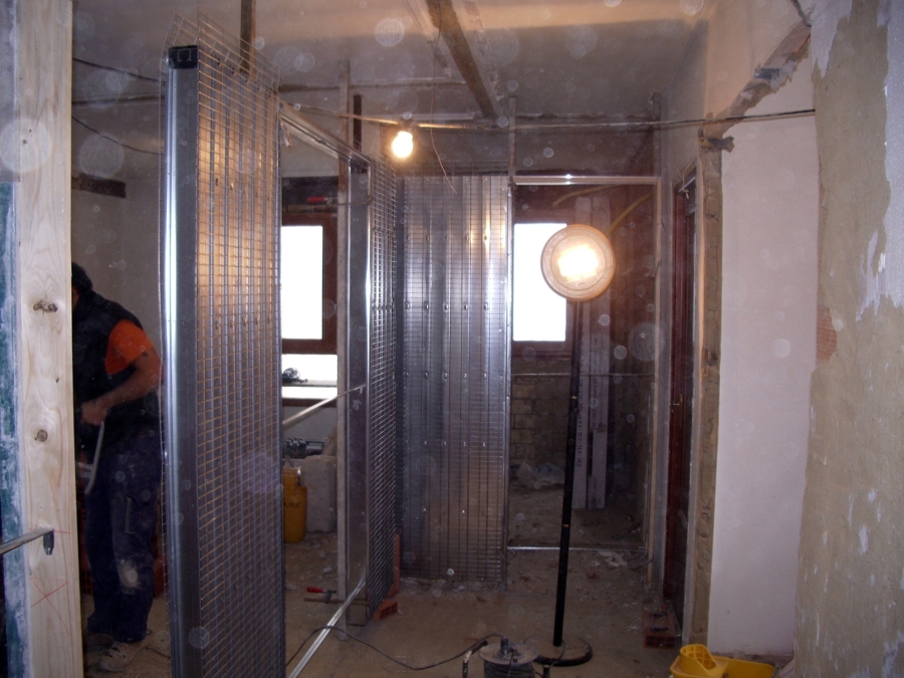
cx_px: 452
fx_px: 914
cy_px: 339
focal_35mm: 35
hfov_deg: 52.6
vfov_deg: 40.7
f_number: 2.6
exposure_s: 1/40
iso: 50
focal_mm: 5.8
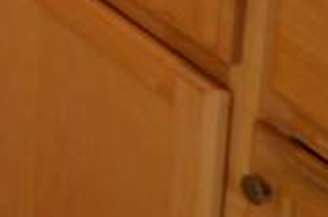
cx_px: -898
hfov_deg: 8.9
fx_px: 1091
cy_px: -578
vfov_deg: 8.2
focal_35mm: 120
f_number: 6.3
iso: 100
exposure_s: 1/8
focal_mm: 10
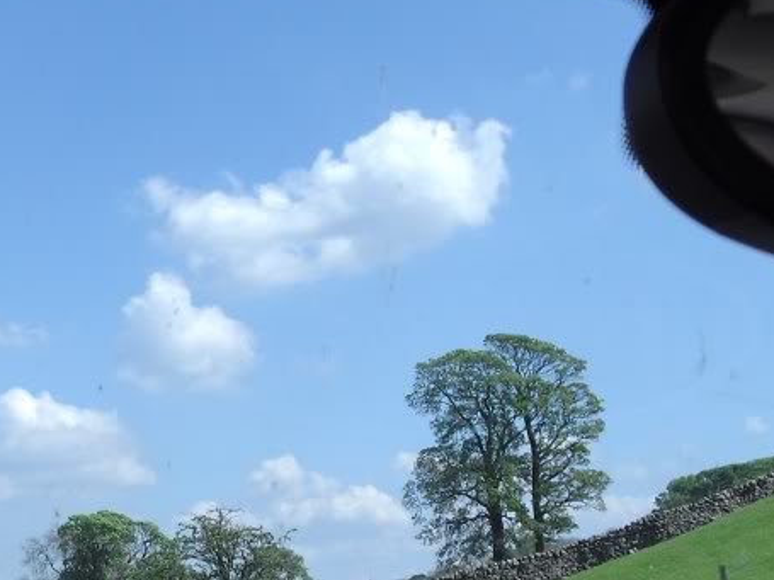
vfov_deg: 18.0
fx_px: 1811
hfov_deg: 23.6
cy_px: 498
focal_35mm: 81
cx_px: 104
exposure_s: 1/160
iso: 64
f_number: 7.8
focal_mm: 6.3
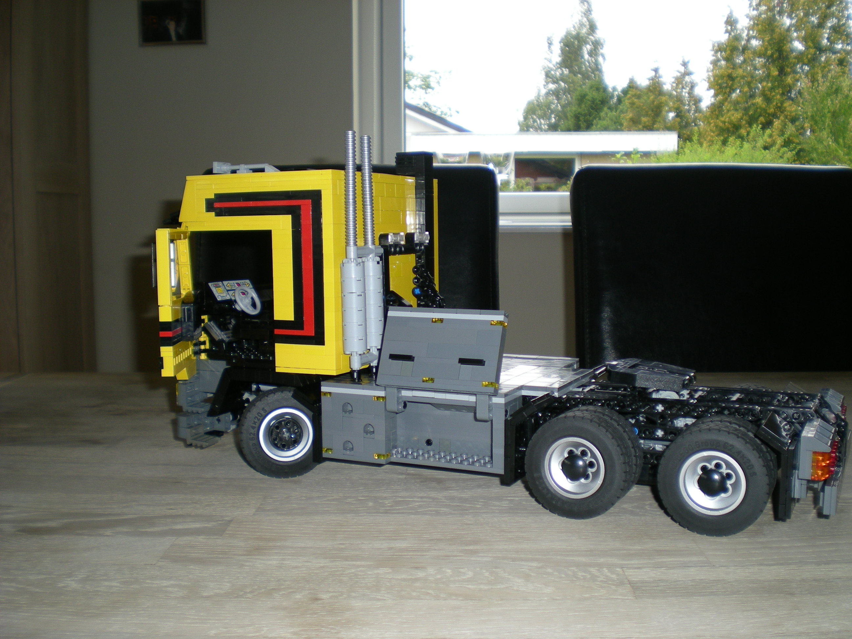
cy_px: 320
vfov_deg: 37.7
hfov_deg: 49.0
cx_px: 426
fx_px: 935
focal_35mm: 38
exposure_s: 1/30
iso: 50
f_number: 3.1
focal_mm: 6.3
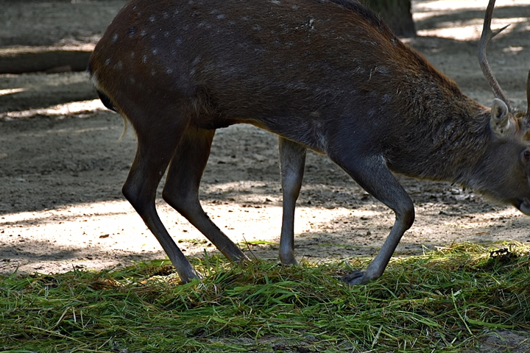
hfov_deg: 10.7
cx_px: 314
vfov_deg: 7.2
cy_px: 133
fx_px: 2826
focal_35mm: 192
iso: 400
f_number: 5.3
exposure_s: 1/60
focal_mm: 90
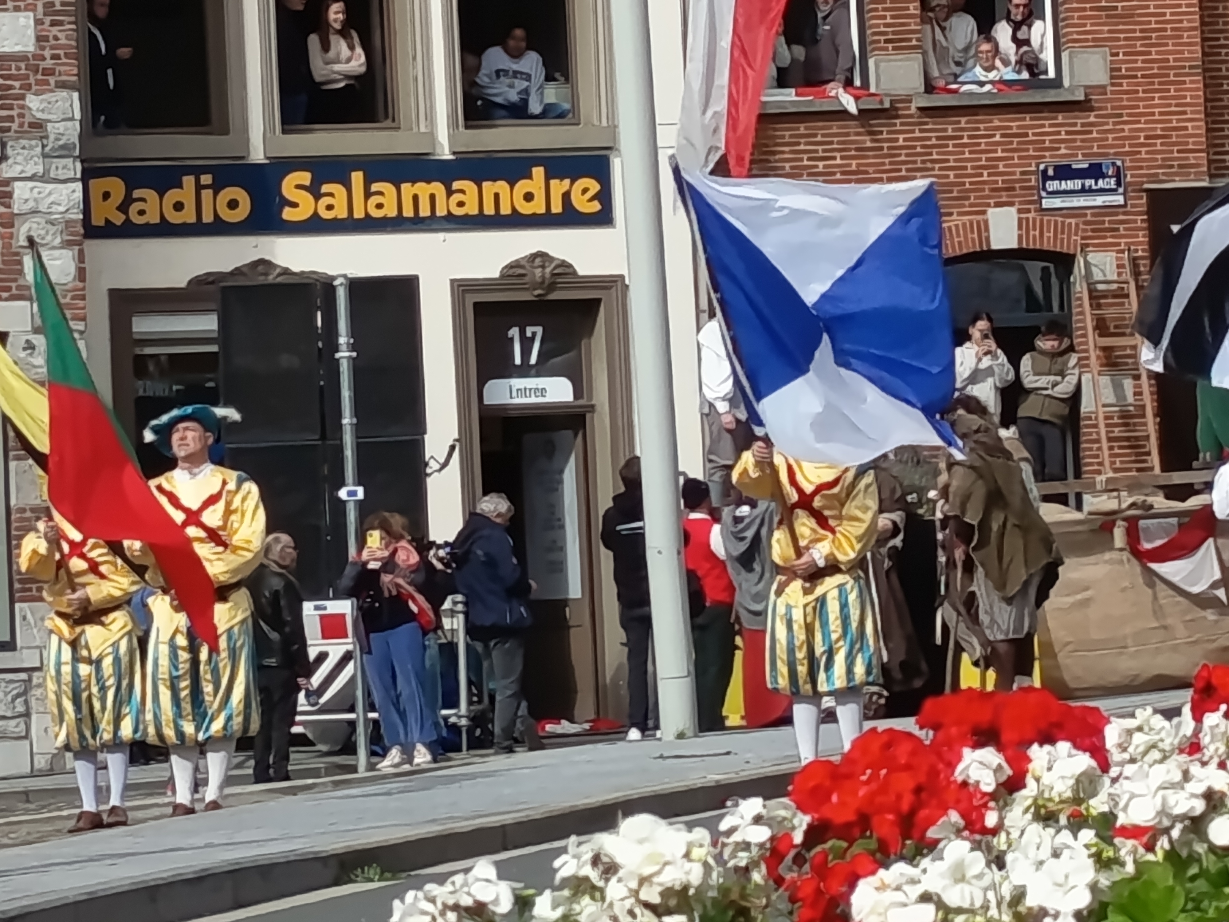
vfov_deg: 6.2
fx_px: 8521
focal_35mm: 240
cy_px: 461
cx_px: 614
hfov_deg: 8.2
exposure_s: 1/391
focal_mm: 5.27
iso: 50
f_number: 1.7
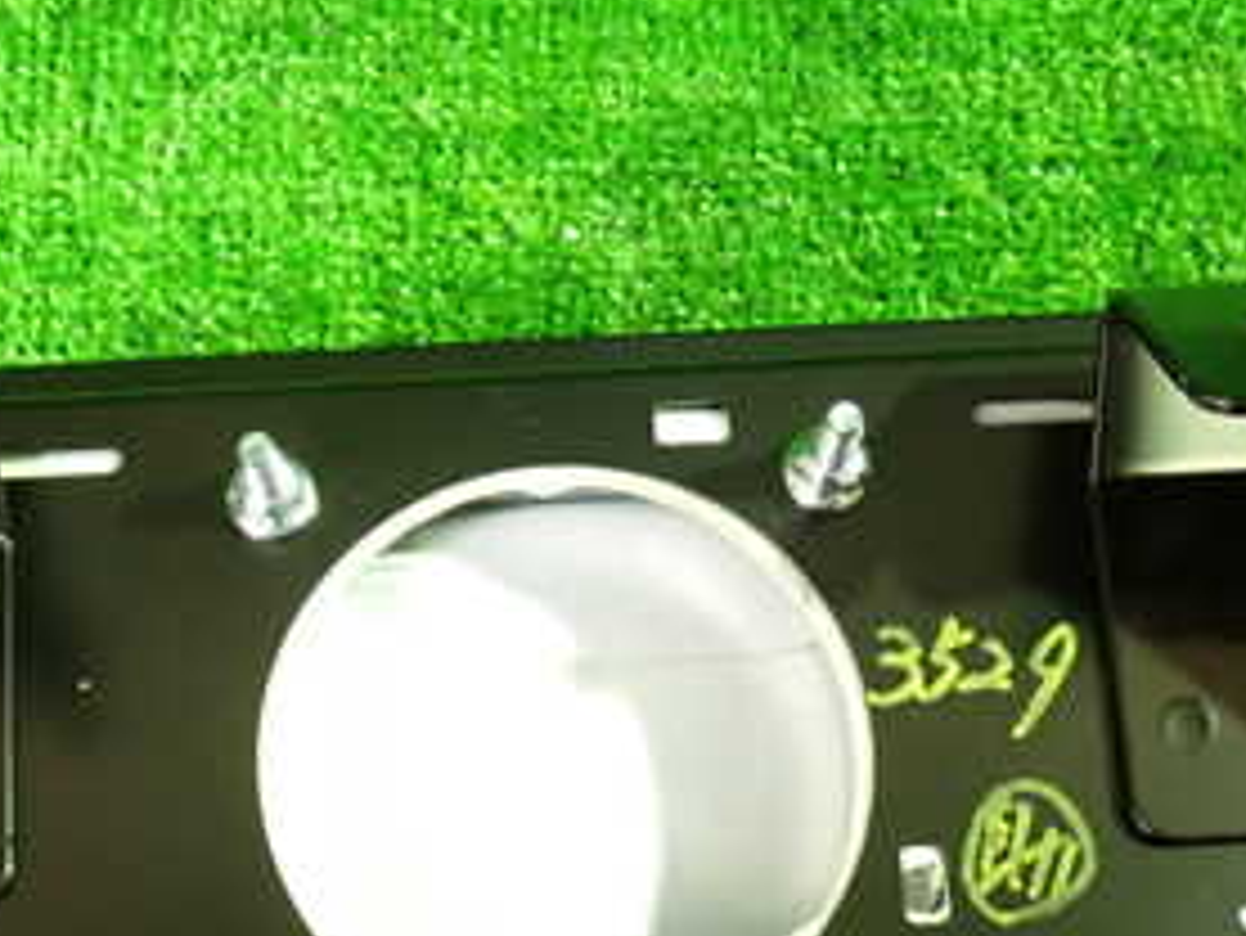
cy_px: 760
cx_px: 486
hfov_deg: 29.7
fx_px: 2341
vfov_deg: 22.3
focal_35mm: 65
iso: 800
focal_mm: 5.4
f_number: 2.3
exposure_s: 1/15
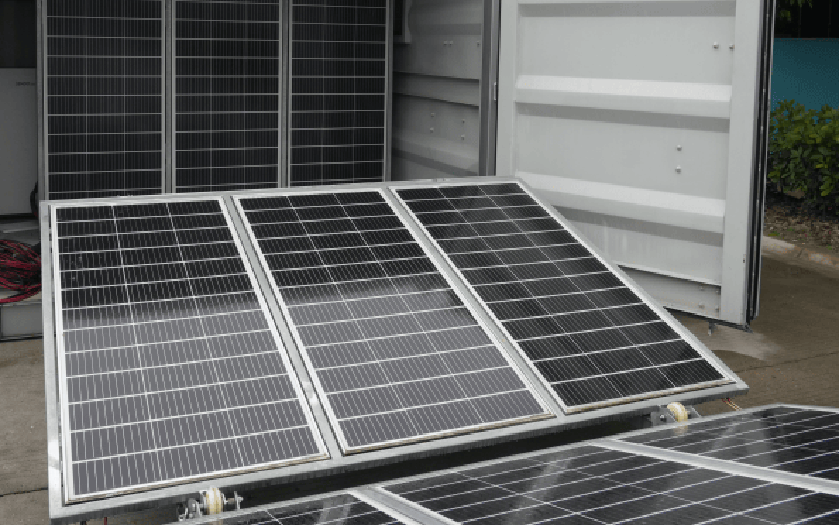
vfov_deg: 33.5
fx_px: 846
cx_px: 374
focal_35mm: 37
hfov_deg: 52.6
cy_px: 111
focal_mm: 24
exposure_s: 1/200
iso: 1250
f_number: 7.1
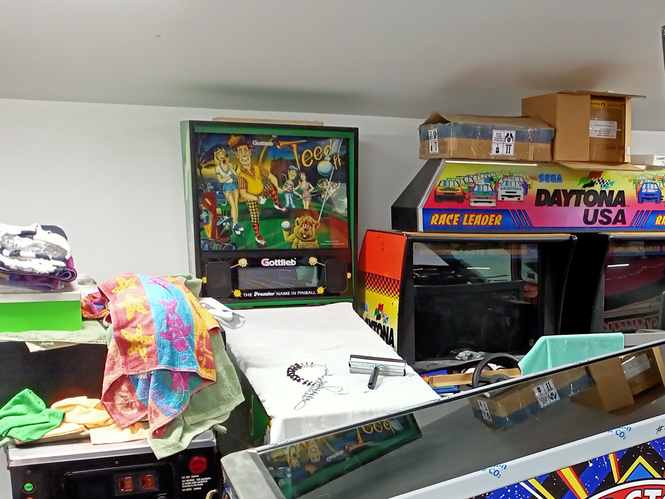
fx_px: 961
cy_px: 379
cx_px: 565
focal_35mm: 50
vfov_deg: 28.6
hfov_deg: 36.4
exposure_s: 1/33.3
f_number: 1.8
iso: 198
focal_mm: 4.05
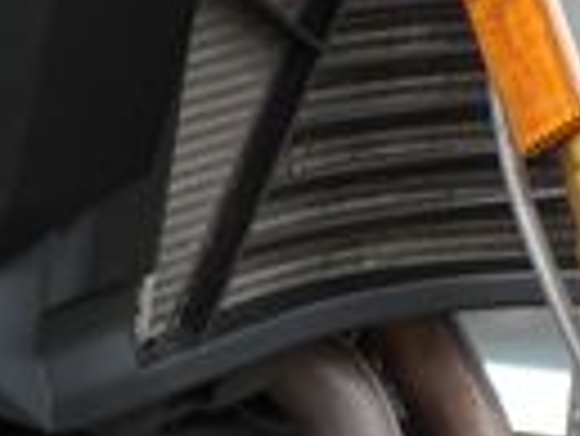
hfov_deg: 9.7
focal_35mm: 203
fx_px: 3404
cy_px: 728
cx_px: 315
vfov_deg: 7.2
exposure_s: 1/80
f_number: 3.6
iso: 80
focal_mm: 7.3
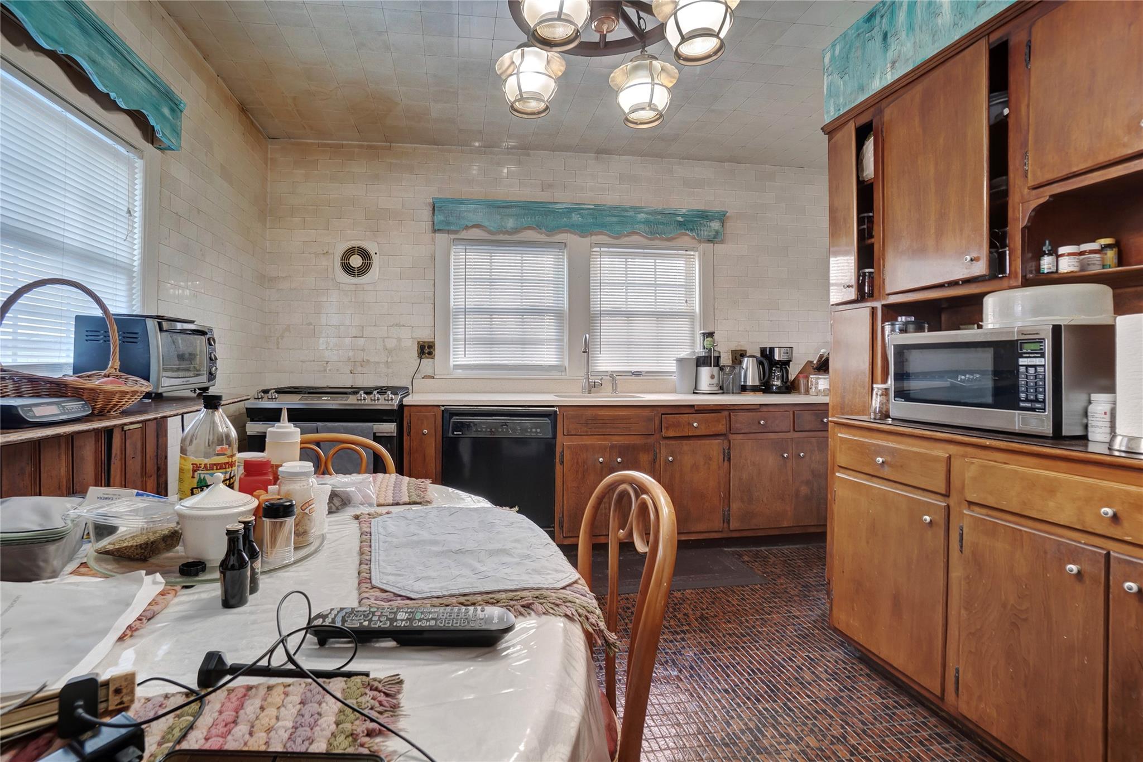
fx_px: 476
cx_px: 572
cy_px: 381
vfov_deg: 77.3
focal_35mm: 15
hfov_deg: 100.4
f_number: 9
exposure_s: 1/8
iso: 800
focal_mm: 10
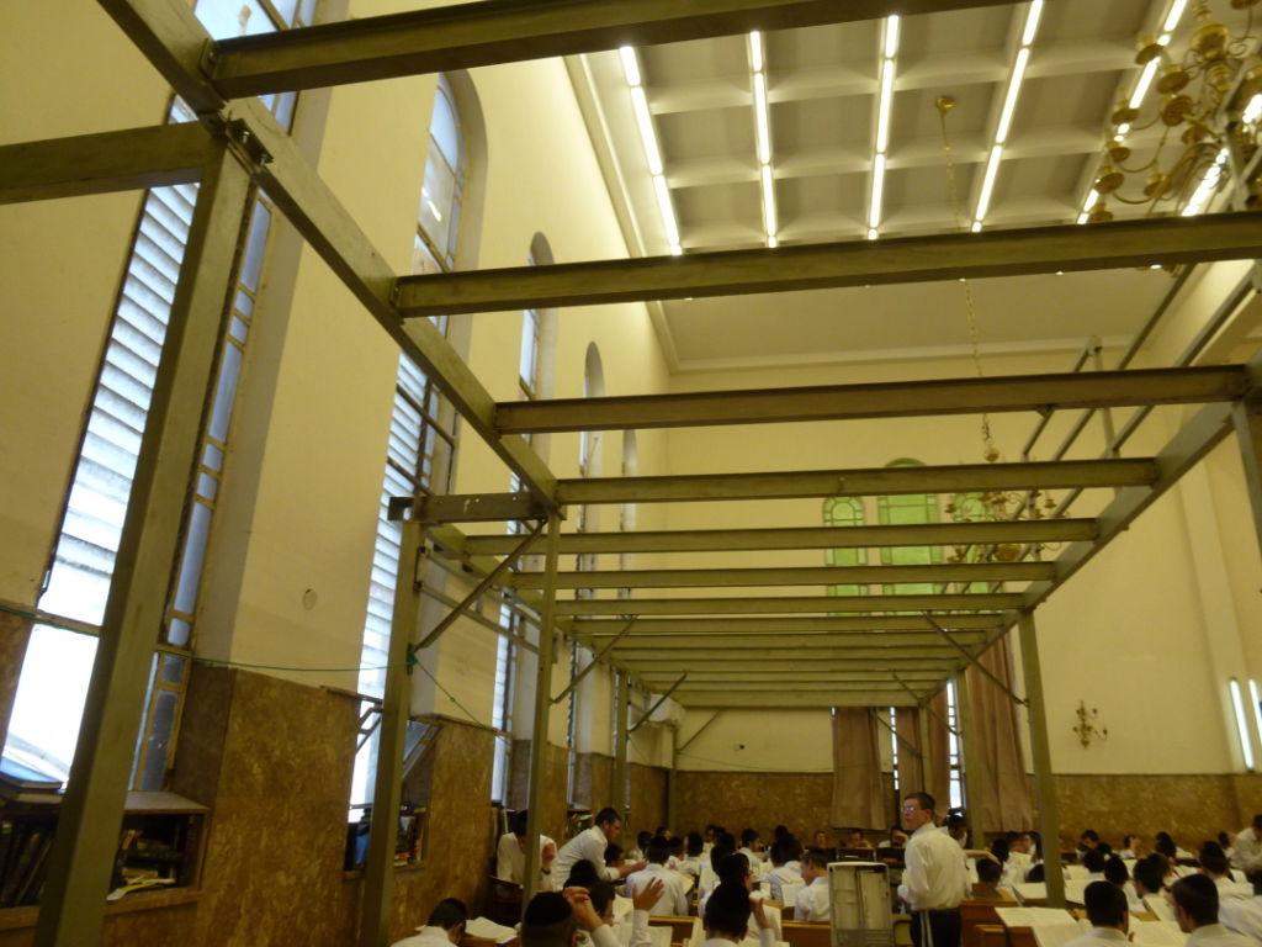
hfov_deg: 71.6
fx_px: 875
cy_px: 474
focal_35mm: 24
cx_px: 631
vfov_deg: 56.8
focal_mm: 4.3
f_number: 3.3
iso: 100
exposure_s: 1/100
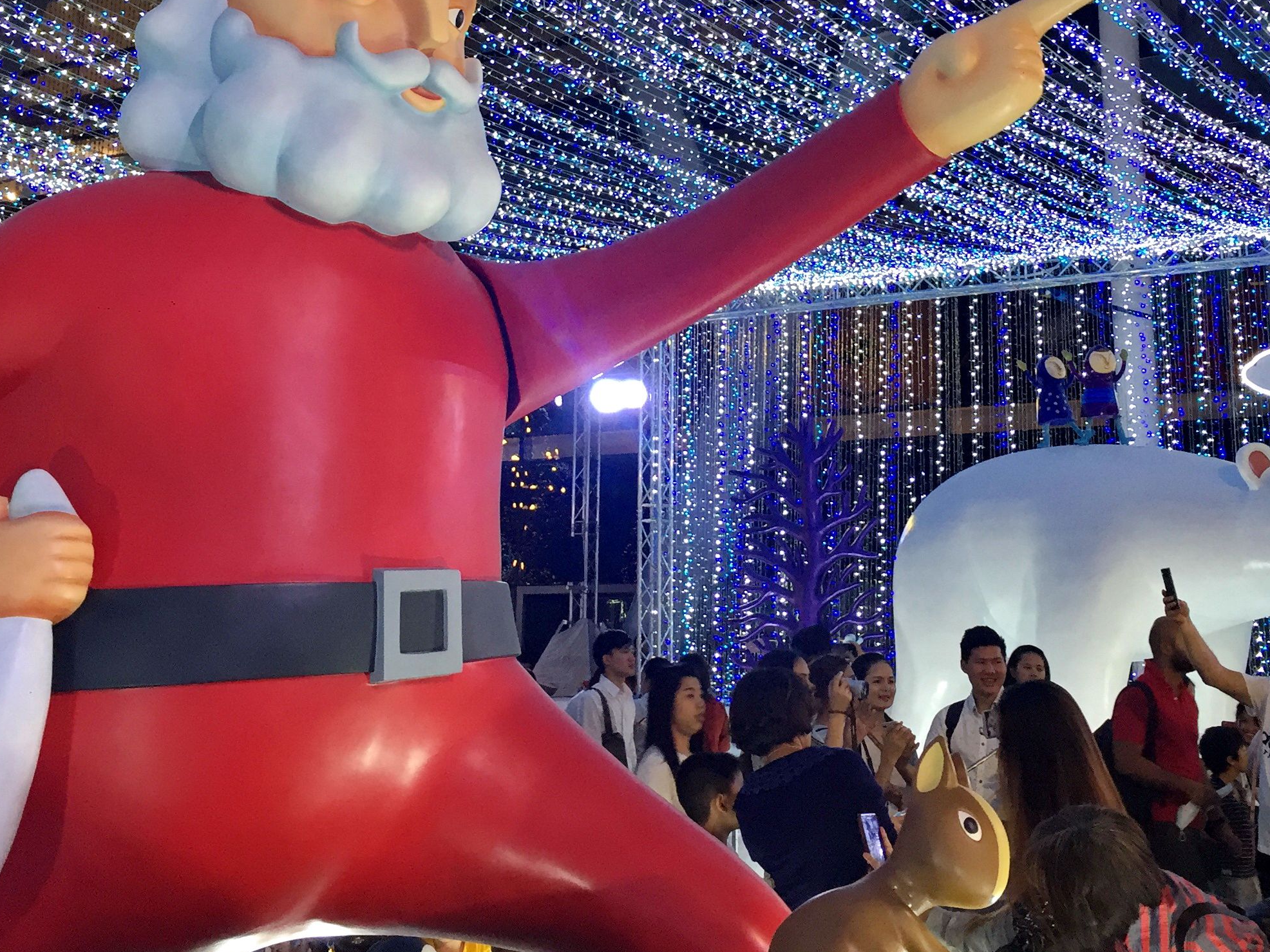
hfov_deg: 39.6
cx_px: 683
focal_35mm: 48
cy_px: 214
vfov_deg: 29.7
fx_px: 1761
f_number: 2.2
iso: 32
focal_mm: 4.15
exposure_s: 1/33
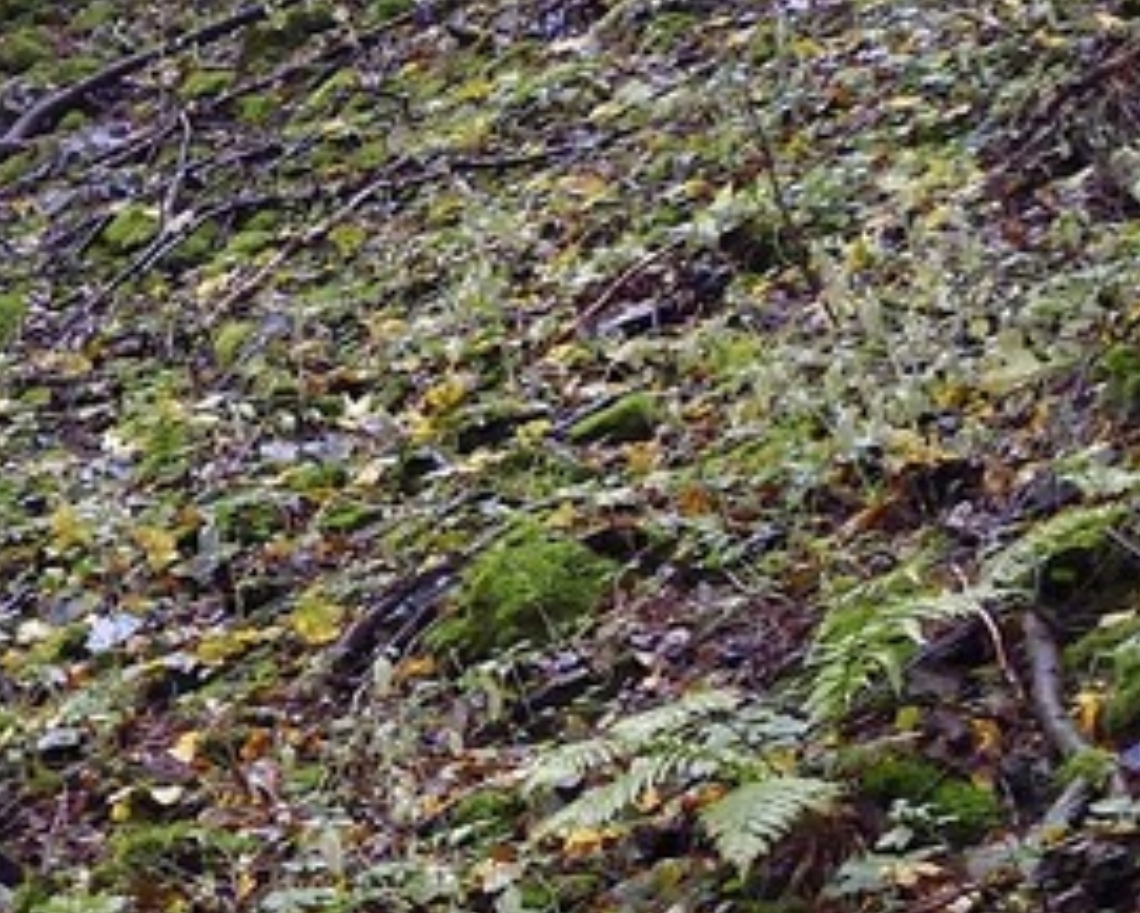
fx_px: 4489
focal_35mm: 133
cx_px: -1763
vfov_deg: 11.5
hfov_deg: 11.4
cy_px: 871
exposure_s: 1/60
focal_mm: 24
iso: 1600
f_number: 5
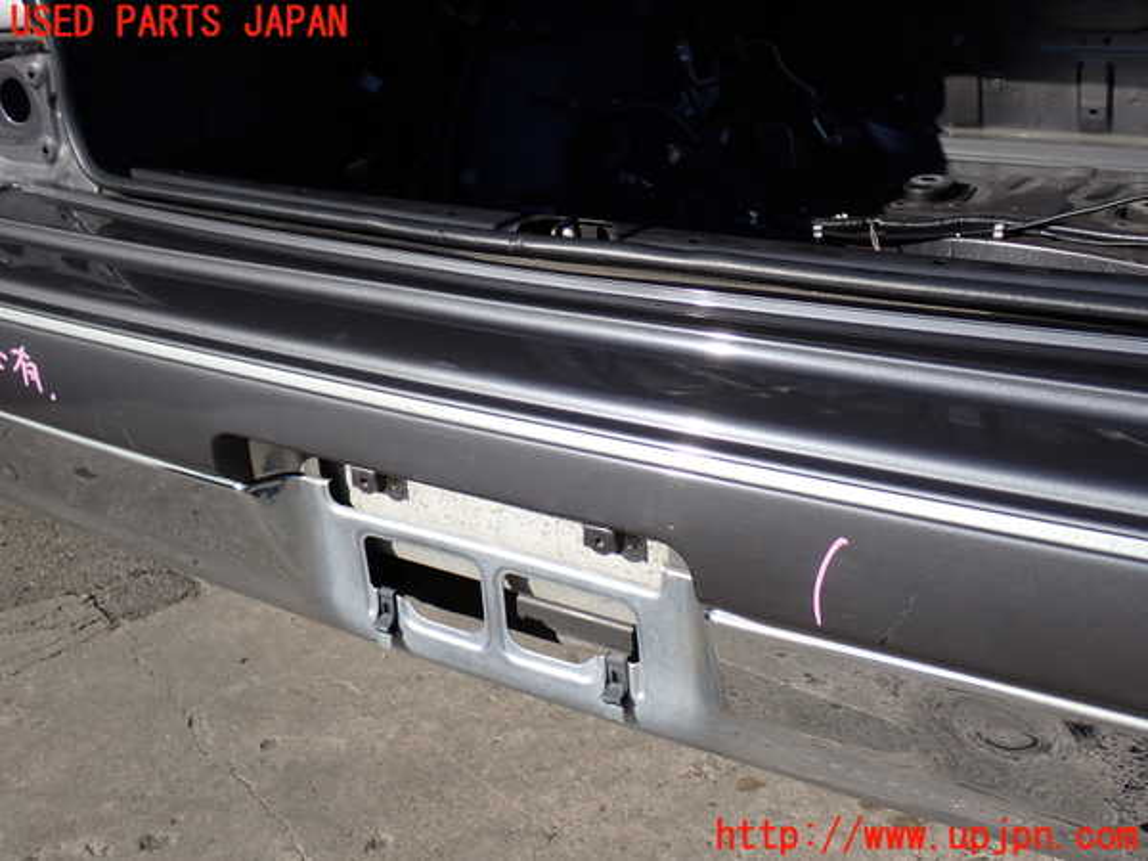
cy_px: 430
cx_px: 574
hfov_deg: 42.9
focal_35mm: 44
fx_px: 1459
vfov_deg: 32.9
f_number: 4
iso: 100
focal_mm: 7.84
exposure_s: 1/640
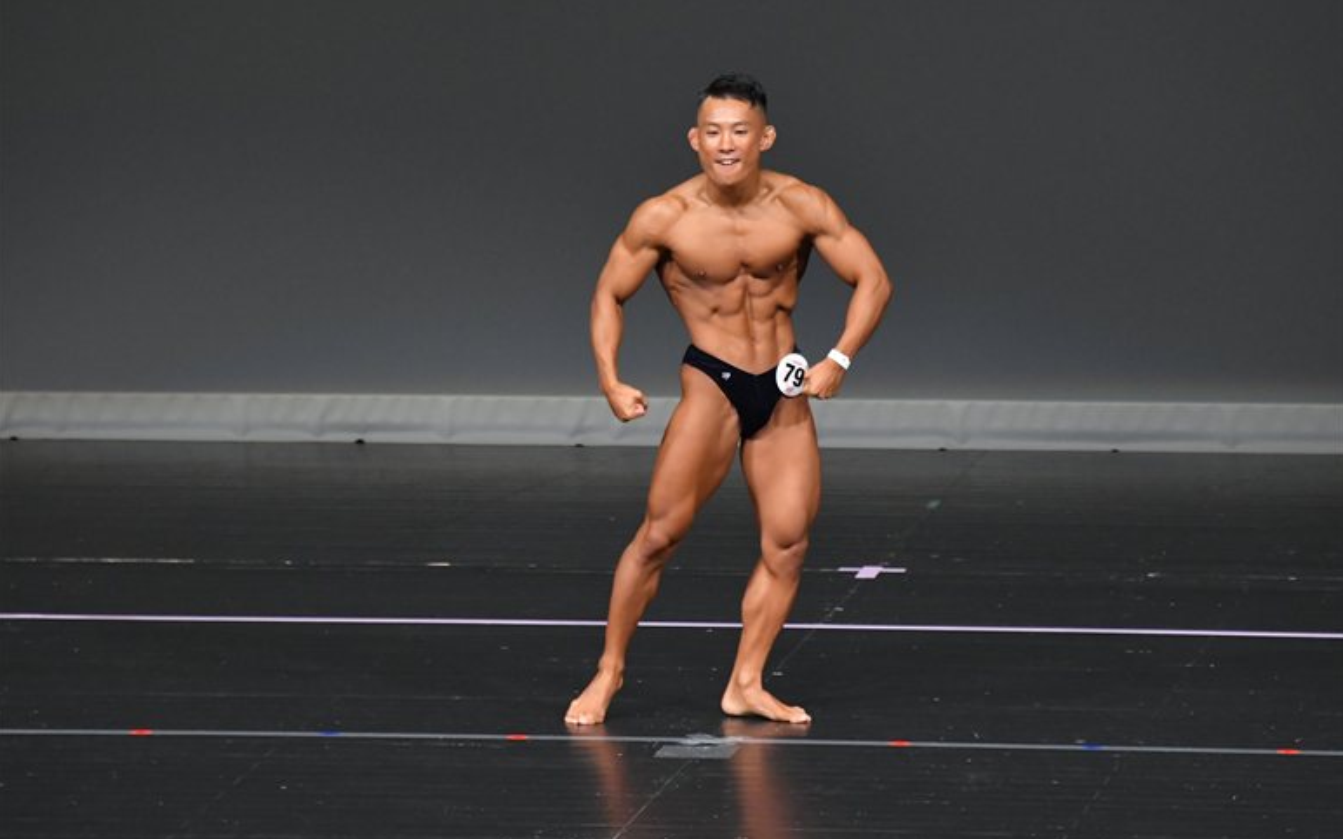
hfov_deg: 6.0
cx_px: 671
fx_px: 12916
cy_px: 406
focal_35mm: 353
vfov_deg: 3.7
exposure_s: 1/400
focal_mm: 230
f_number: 5.6
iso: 4000
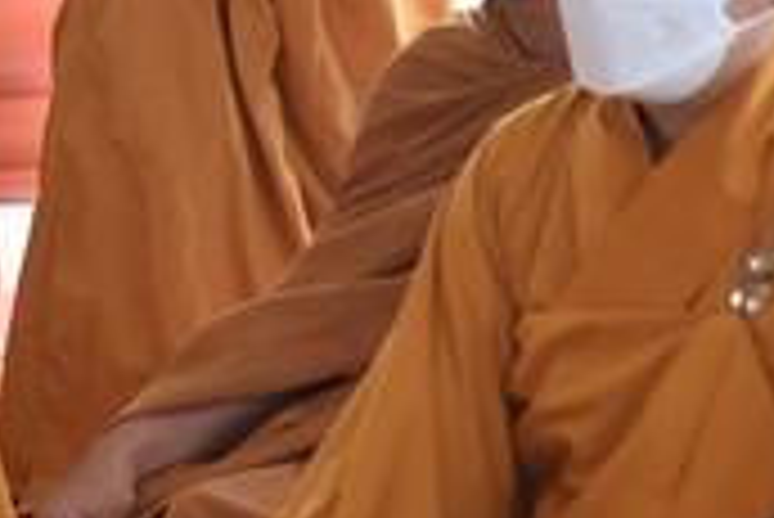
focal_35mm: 397
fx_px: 8542
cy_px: -360
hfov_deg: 5.2
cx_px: -342
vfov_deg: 3.5
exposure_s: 1/160
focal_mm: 105
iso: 800
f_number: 5.6
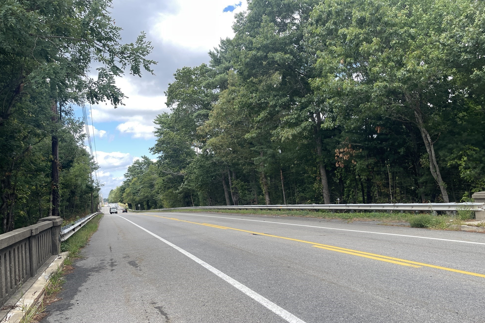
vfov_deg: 47.9
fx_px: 364
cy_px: 177
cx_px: 246
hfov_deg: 67.4
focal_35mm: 27
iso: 32
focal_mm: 5.1
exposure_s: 1/1439
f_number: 1.6
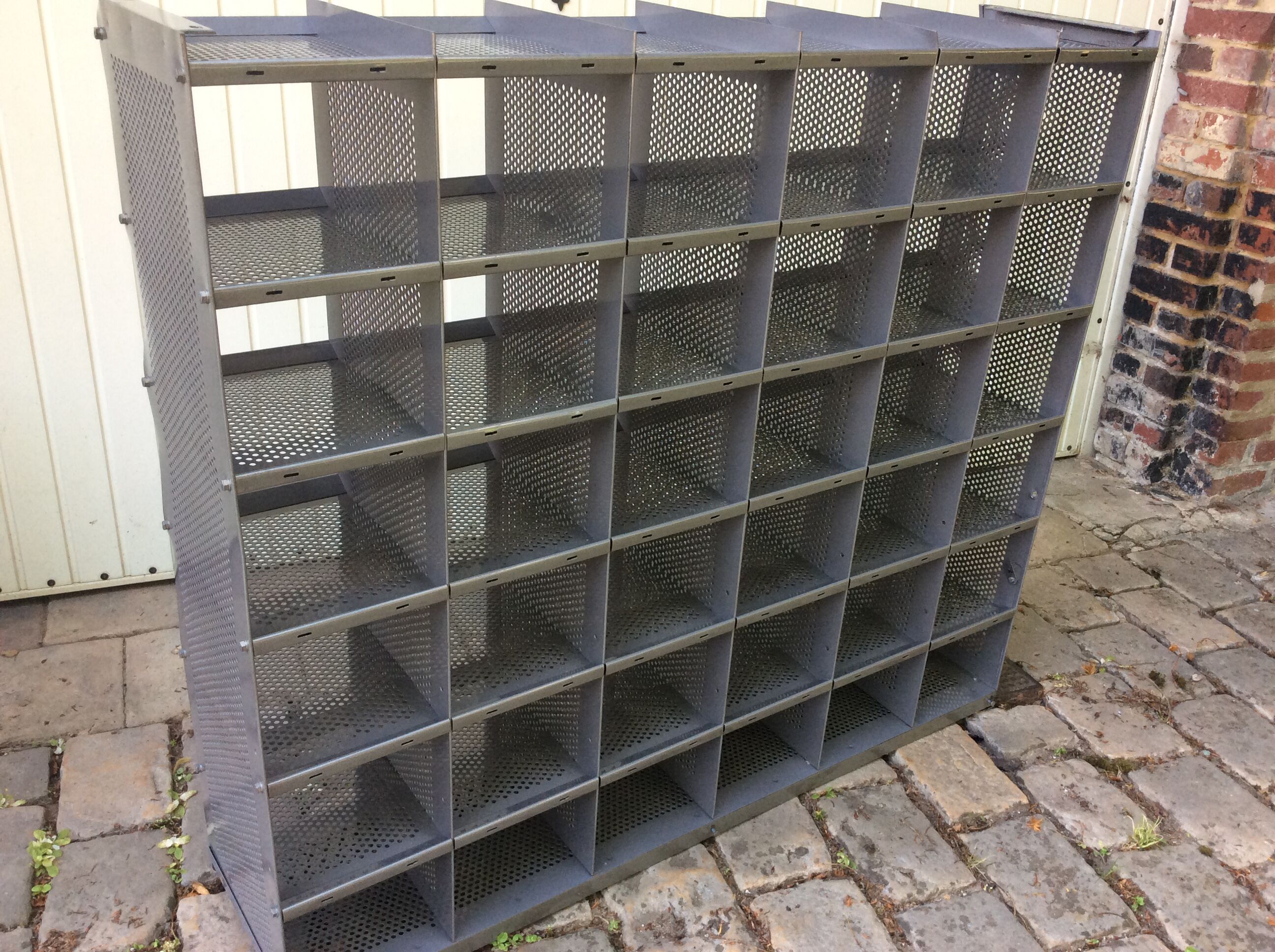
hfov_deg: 56.9
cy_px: 476
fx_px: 1177
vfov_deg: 44.1
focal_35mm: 32
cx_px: 638
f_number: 2.4
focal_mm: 3.3
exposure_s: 1/100
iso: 64
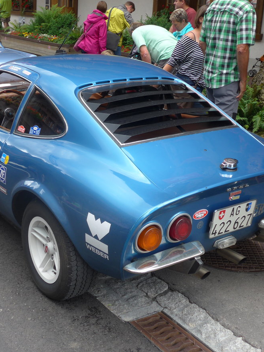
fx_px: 539
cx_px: 110
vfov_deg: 36.2
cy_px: 173
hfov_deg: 27.5
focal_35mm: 53
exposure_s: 1/320
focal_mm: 8
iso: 80
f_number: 2.8
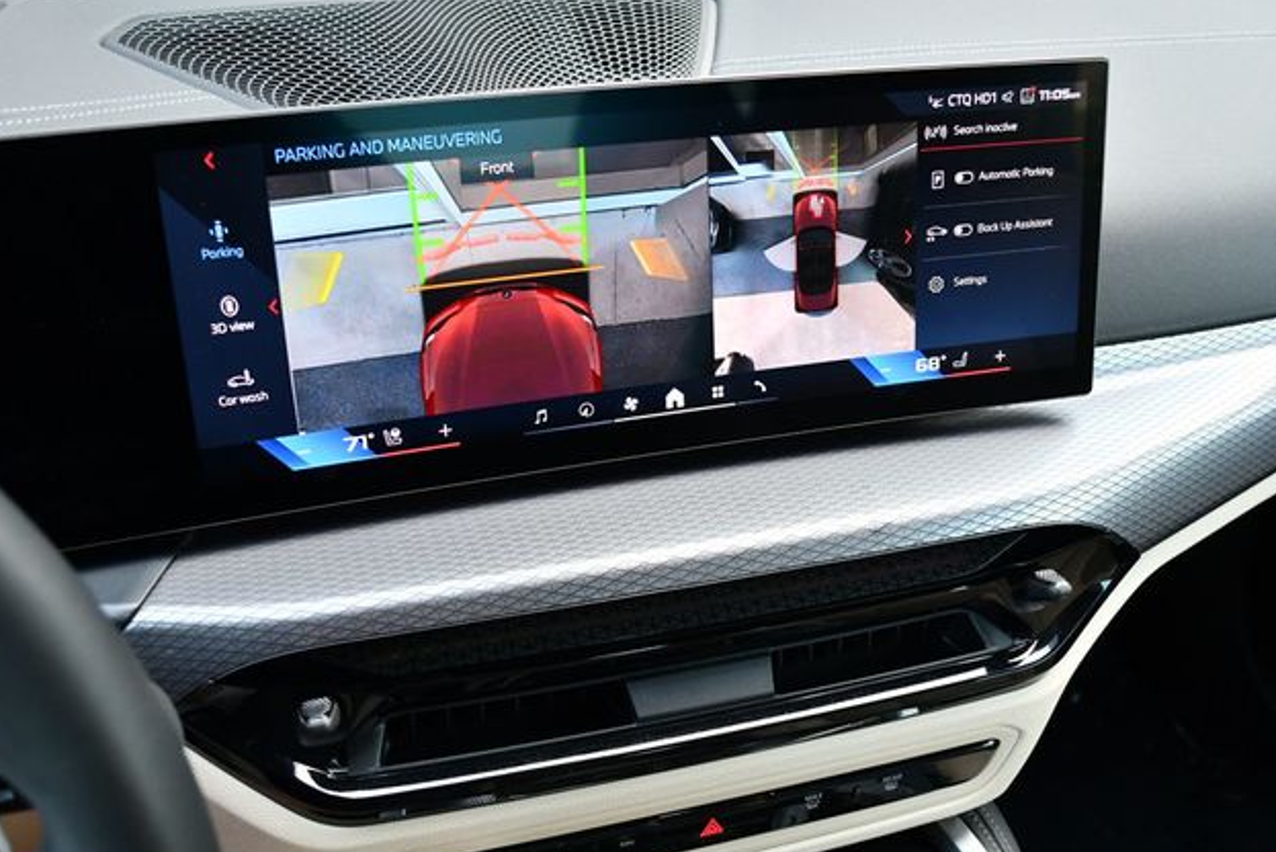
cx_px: 635
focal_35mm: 37
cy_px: 428
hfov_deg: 51.9
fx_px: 1312
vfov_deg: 36.0
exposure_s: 1/250
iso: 800
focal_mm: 18
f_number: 3.5
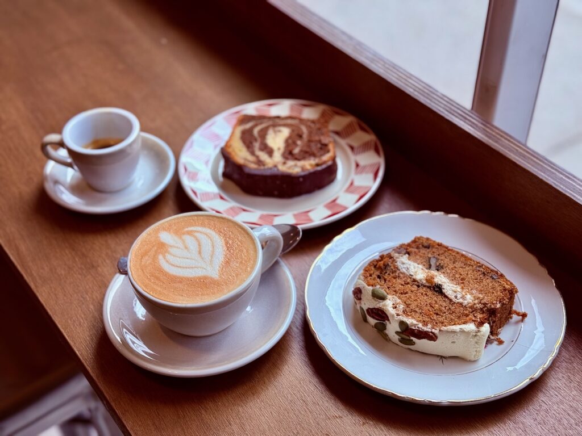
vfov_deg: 30.3
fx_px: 807
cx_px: 291
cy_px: 218
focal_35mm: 48
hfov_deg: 39.7
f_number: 1.78
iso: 64
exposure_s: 1/513
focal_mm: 6.76
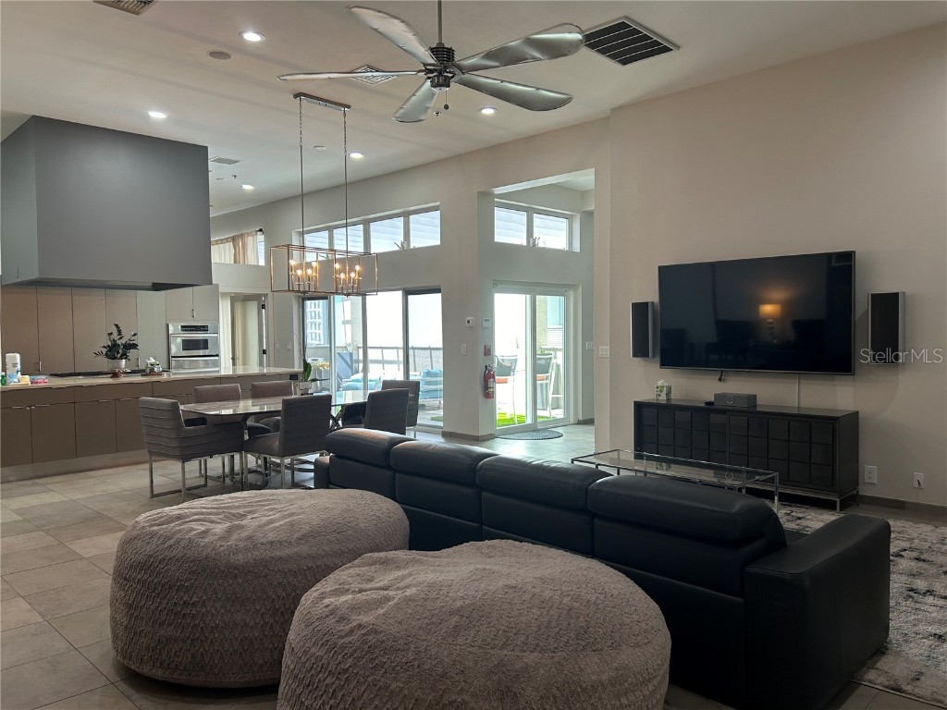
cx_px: 474
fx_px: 711
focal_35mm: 26
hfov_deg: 67.3
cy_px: 355
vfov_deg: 53.1
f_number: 1.5
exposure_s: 1/120
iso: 64
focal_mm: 5.7
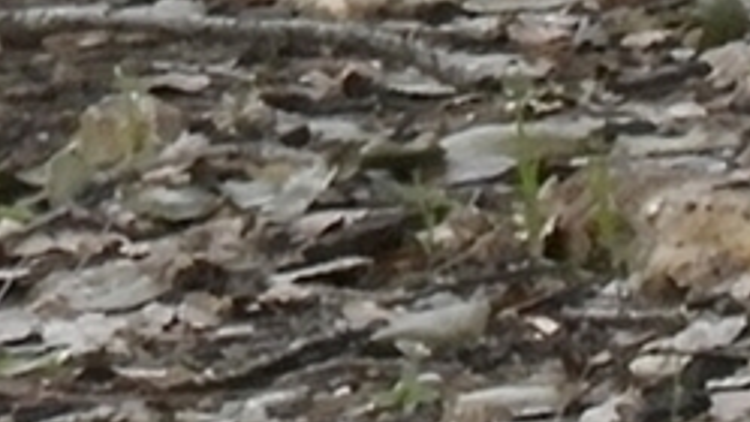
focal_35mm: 2247
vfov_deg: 0.5
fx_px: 44681
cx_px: -693
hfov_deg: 1.0
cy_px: -734
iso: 400
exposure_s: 1/250
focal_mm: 80.6
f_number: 5.6
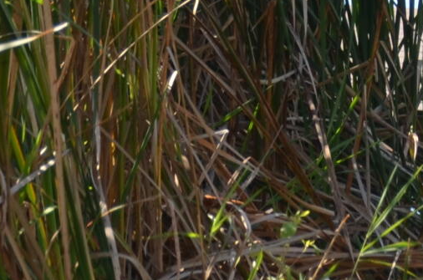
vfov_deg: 3.4
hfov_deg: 5.1
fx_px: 4689
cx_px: 685
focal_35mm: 400
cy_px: -251
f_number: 5.6
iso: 100
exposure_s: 1/200
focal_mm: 45
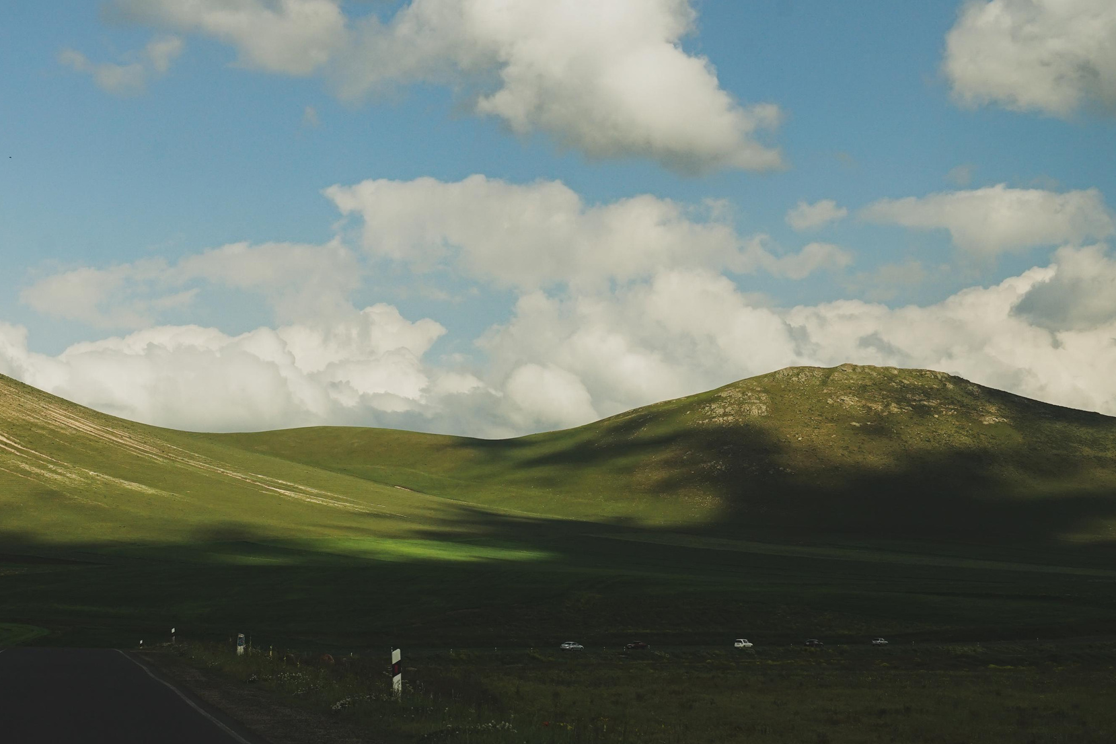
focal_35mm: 108
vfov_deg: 12.7
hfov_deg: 18.8
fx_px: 3348
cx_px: 266
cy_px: 366
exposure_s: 1/1250
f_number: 8
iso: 400
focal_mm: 70
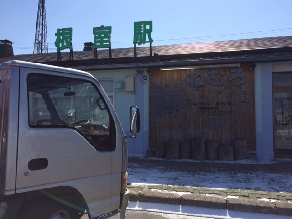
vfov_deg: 48.2
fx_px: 245
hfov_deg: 61.7
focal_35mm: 29
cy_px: 110
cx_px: 146
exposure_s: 1/3425
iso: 32
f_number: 2.2
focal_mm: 4.15
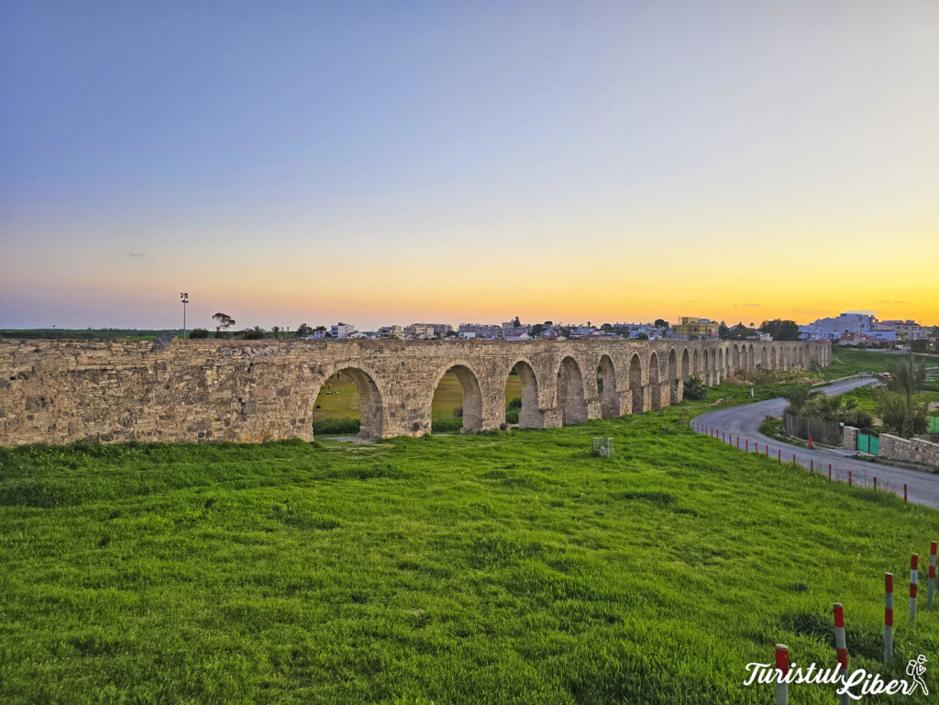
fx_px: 624
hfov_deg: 73.9
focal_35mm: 23
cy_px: 352
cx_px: 470
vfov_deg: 58.9
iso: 160
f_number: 1.7
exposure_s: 1/180
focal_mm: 6.3
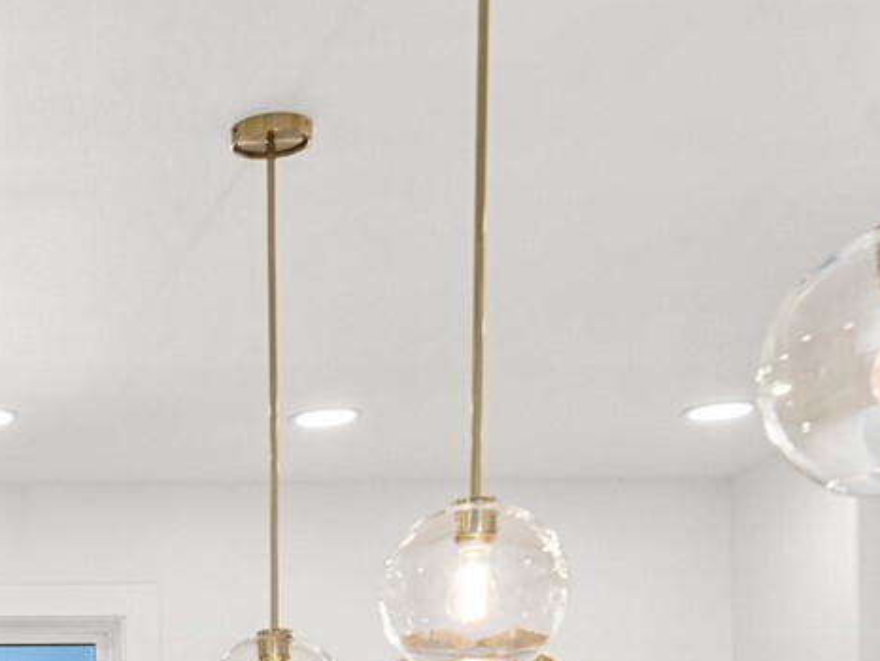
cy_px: 926
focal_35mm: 84
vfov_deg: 16.4
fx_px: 2137
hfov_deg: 20.3
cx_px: -401
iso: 125
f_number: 7.1
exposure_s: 1/30
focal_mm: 24
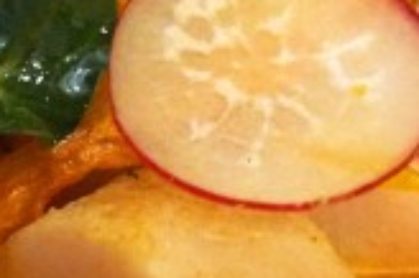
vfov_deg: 6.6
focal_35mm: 209
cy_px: 142
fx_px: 2430
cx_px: 82
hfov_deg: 9.8
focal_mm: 38
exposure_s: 1/5
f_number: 5.6
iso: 3200
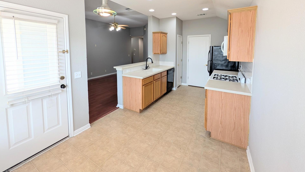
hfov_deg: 106.8
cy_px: 58
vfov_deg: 72.1
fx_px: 113
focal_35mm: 14
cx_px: 149
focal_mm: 2.02
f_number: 1.7
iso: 58
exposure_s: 1/120
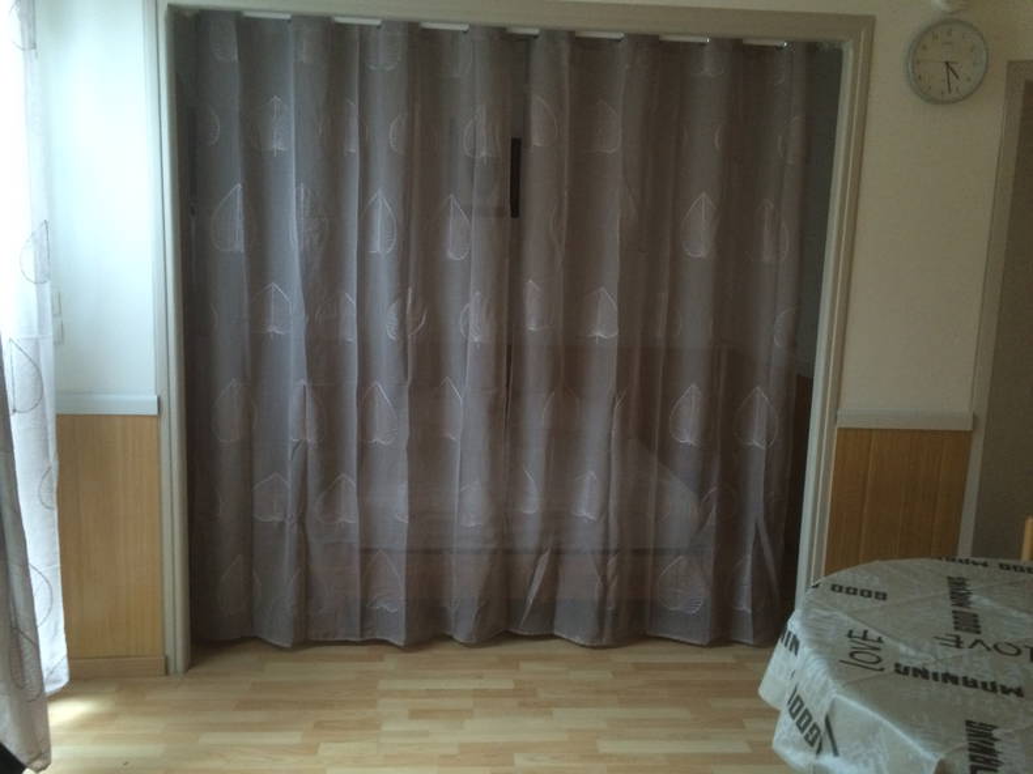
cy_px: 387
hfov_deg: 61.7
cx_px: 516
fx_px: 865
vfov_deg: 48.2
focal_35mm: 29
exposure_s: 1/20
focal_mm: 4.15
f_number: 2.2
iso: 320
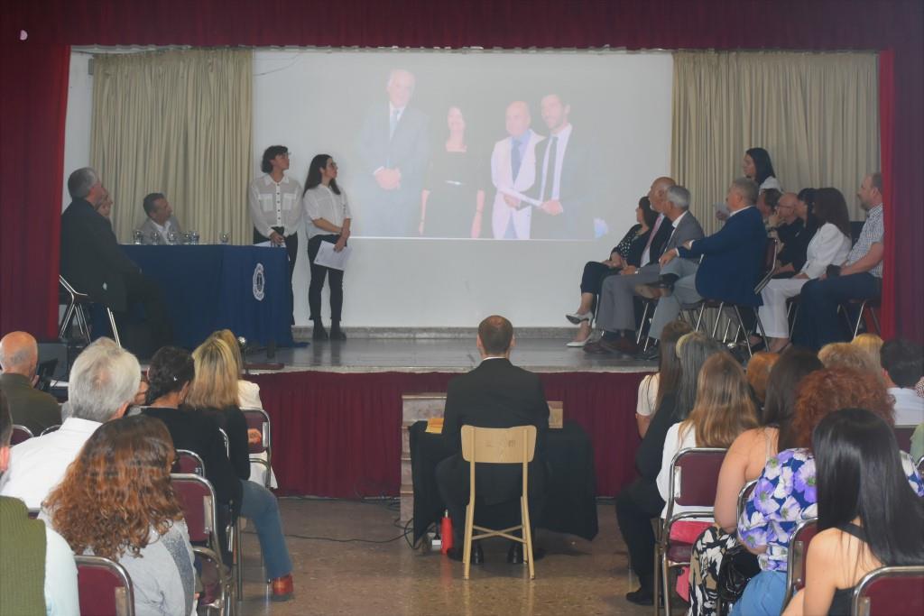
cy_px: 308
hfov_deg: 37.8
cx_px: 462
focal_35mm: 52
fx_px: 1348
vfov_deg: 25.8
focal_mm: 35
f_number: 5
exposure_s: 1/80
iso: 800
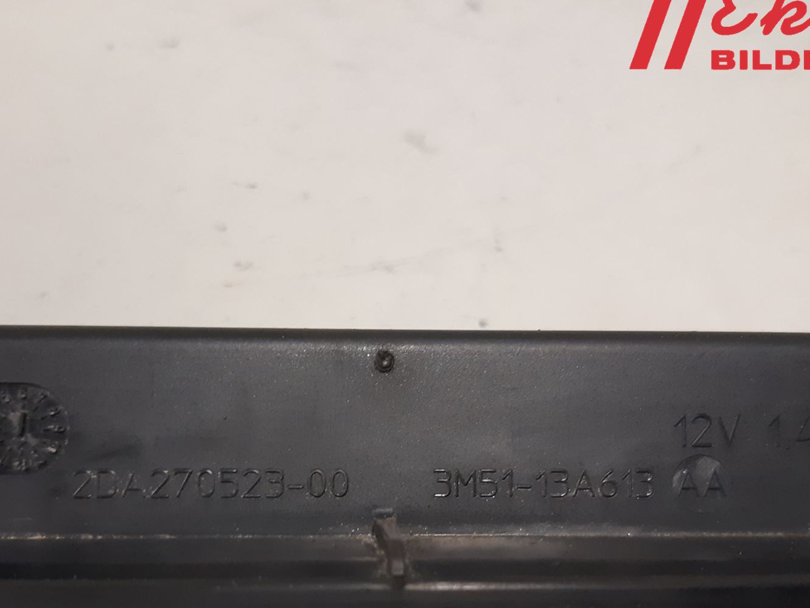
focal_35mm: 40
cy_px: 434
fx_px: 936
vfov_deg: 35.4
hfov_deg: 46.8
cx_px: 380
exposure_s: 1/50
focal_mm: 3.93
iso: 250
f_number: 1.7
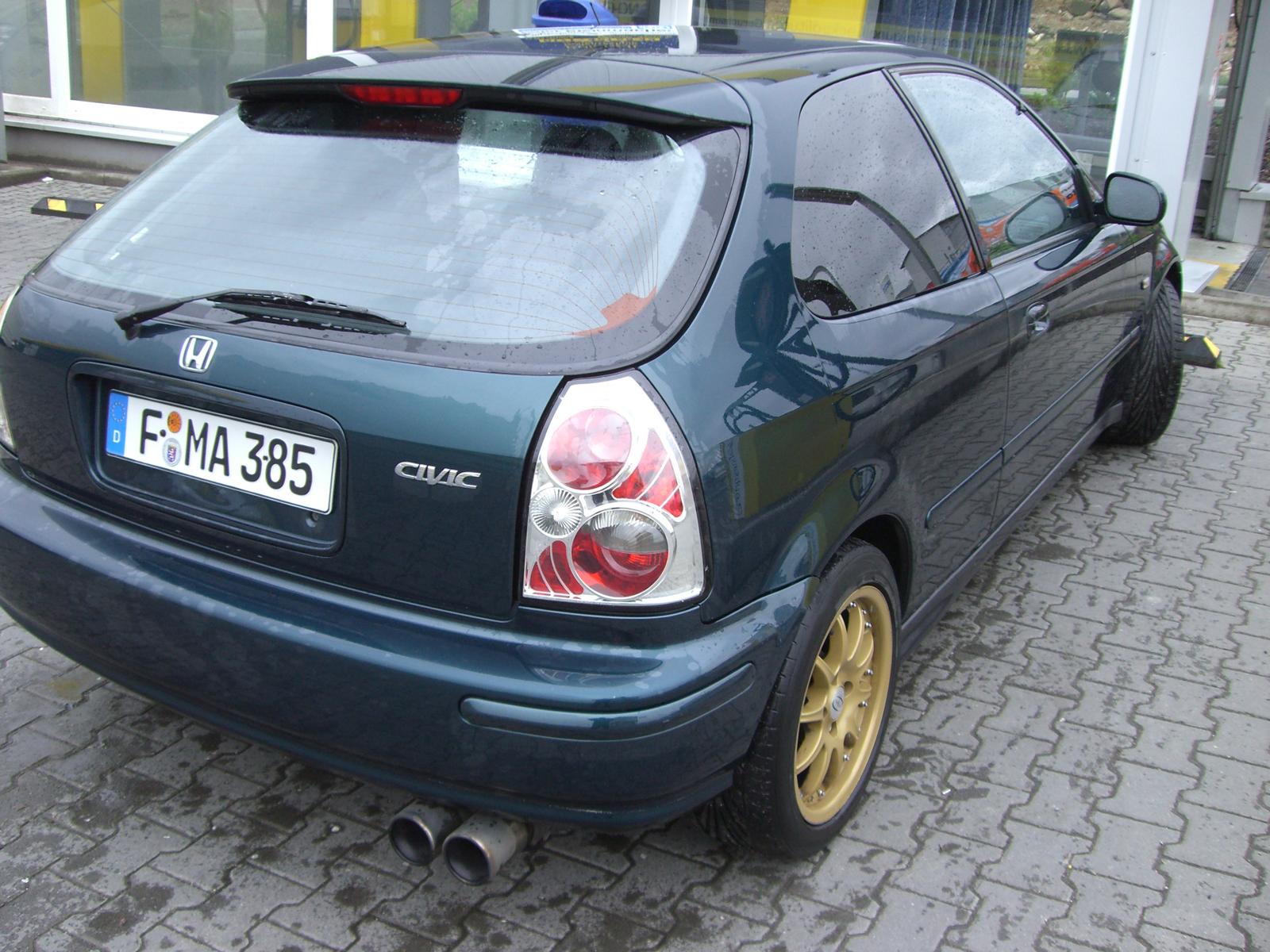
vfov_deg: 37.7
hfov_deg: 49.0
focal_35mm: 38
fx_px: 1394
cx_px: 635
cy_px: 476
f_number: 2.7
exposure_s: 1/125
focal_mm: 6.2
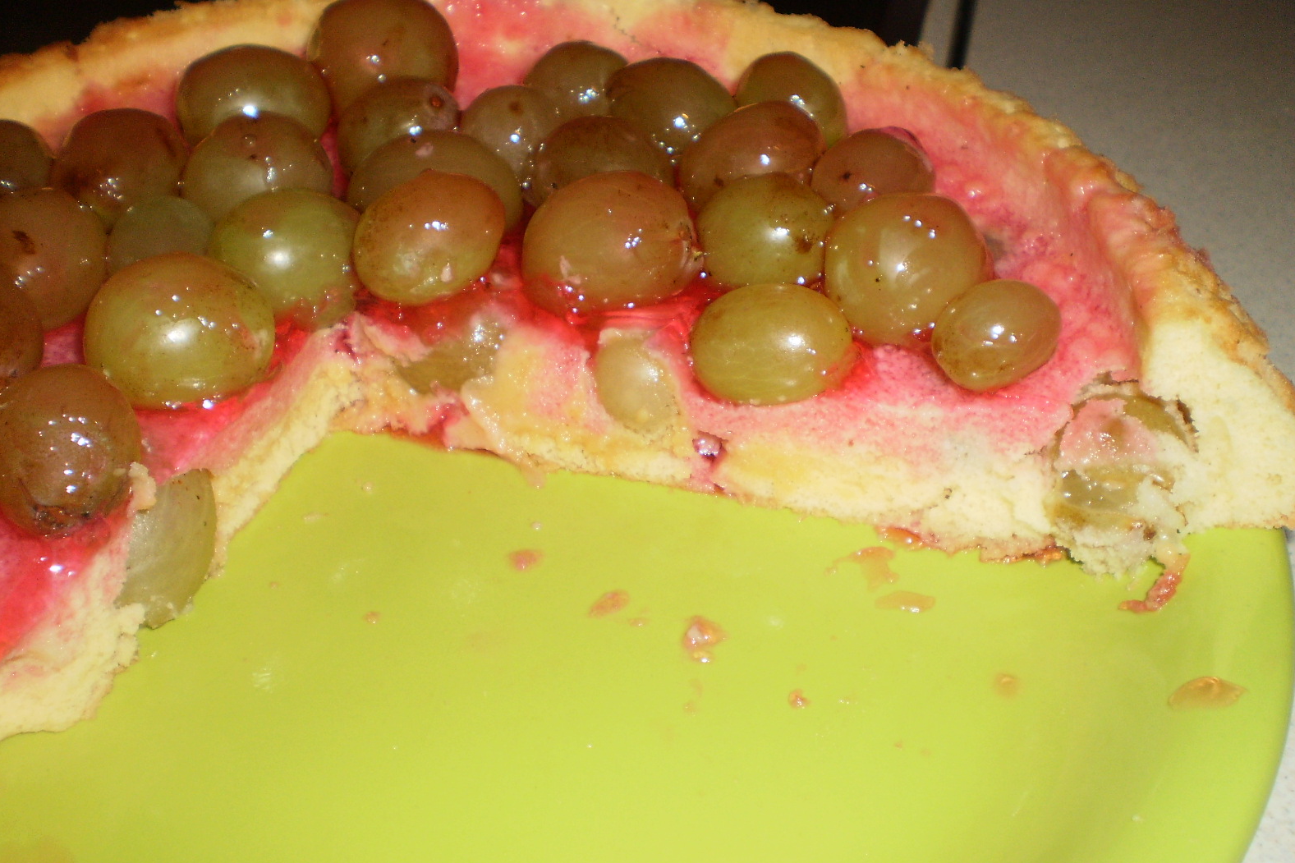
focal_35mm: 38
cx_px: 639
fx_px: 1367
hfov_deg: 50.7
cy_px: 401
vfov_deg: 35.0
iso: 125
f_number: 3.1
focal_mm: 6.3
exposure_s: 1/30
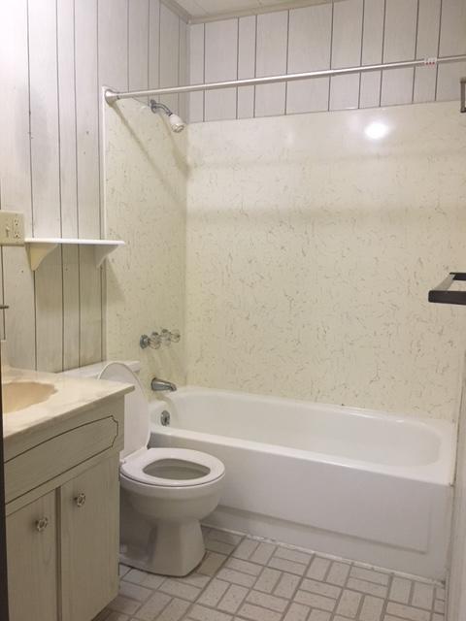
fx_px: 521
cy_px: 310
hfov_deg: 48.2
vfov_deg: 61.7
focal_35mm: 29
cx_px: 233
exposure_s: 1/30
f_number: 2.2
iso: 160
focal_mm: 4.15
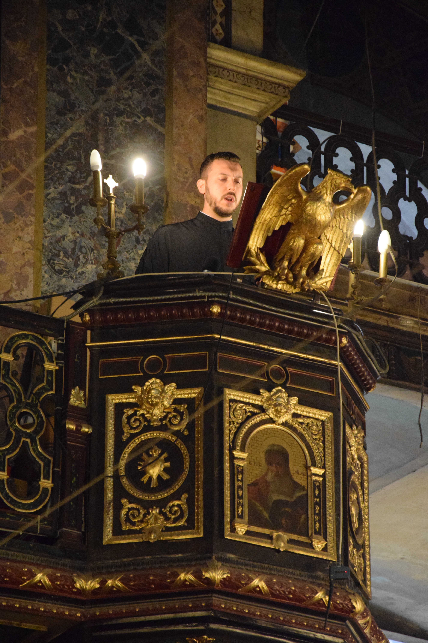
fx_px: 2809
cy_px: 322
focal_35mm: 158
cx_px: 214
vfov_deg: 13.0
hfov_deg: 8.7
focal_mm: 105
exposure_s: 1/60
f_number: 5.6
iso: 5600
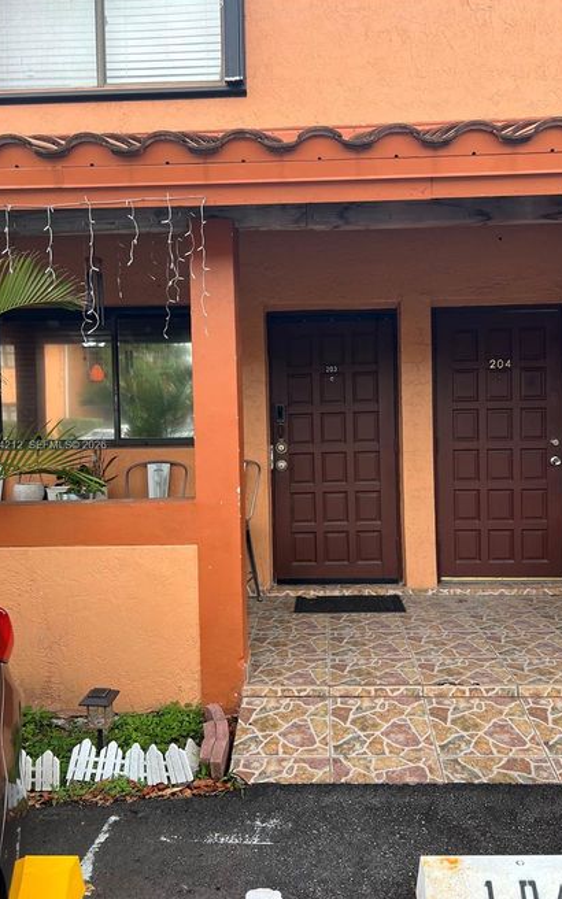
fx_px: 686
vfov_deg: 66.5
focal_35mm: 28
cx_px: 308
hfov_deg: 44.5
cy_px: 446
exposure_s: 1/539
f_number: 1.5
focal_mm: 5.7
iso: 50
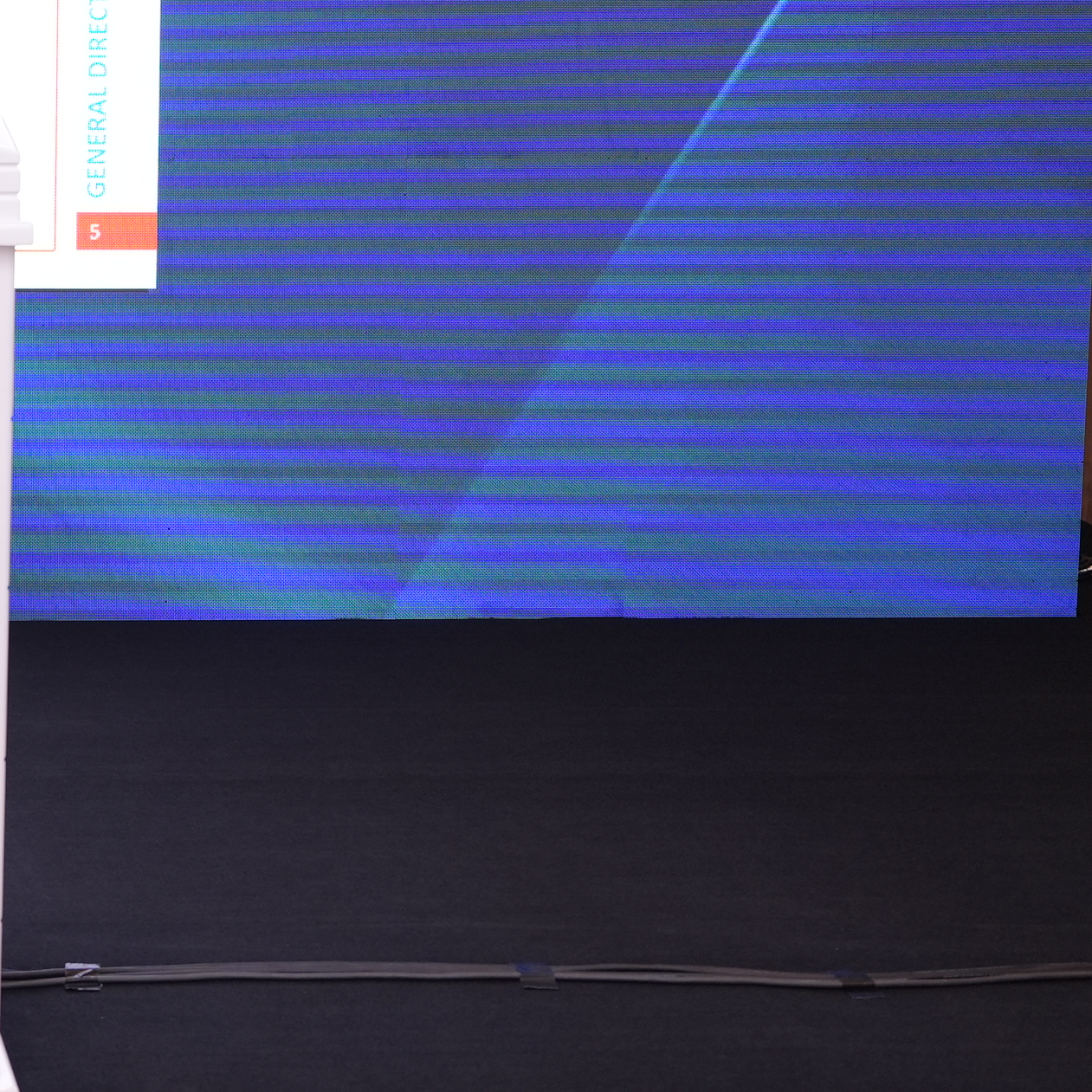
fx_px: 2748
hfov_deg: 20.7
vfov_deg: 22.1
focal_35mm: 77
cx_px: -275
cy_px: 181
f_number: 2.8
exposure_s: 1/200
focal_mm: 29
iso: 500
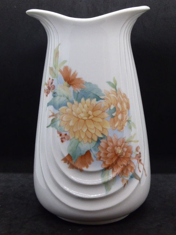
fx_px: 359
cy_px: 118
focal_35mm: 53
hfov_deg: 27.5
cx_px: 88
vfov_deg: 36.2
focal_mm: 9
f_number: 4.4
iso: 400
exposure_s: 1/50
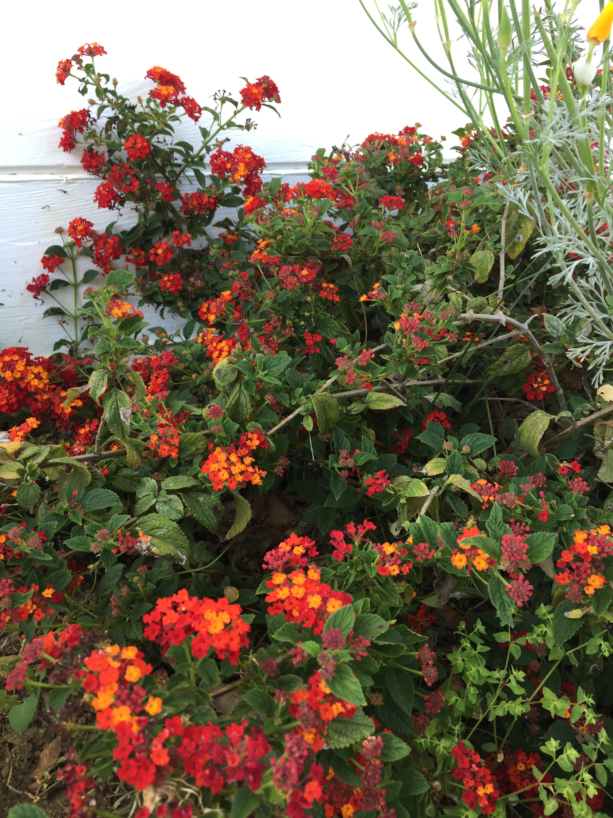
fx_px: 685
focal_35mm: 29
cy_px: 409
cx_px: 306
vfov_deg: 61.7
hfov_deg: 48.2
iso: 32
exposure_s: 1/60
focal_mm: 4.15
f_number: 2.2
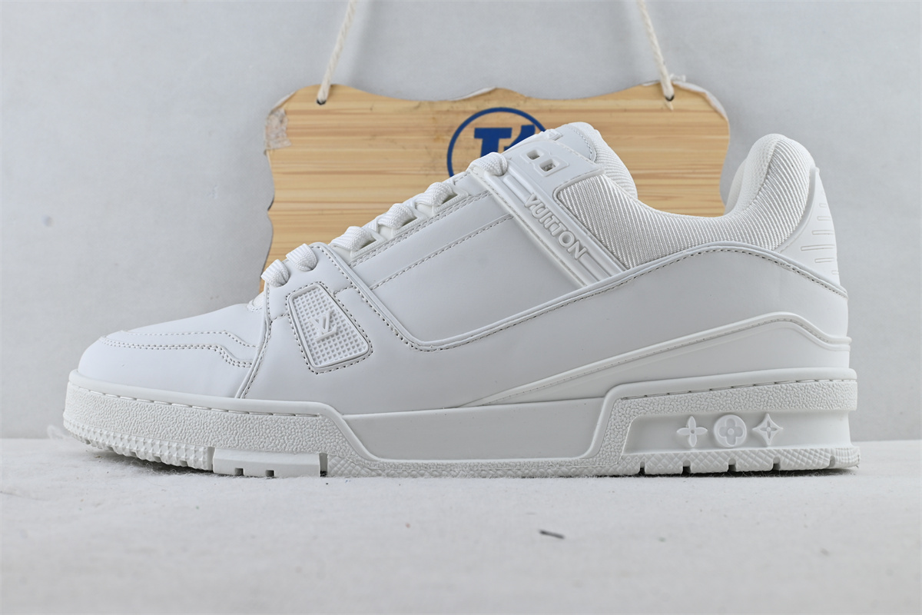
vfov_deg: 33.6
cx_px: 461
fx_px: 1018
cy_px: 308
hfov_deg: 48.7
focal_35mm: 40
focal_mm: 26.5
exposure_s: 1/20
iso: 100
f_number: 10
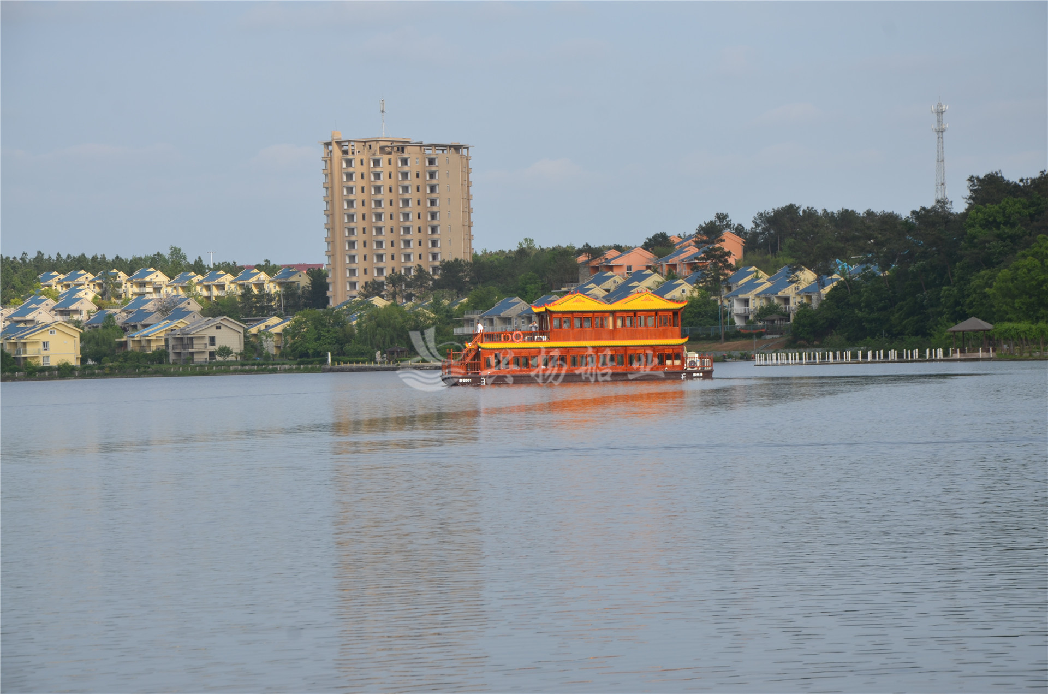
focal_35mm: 128
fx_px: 3703
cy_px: 347
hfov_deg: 16.1
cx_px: 524
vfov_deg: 10.7
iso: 100
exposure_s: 1/250
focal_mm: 85
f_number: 8
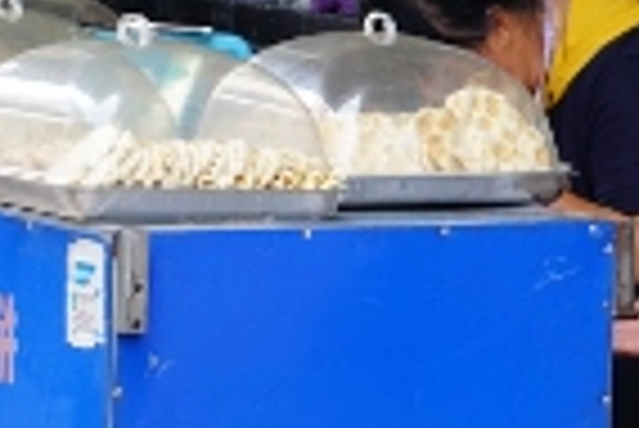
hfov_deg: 6.1
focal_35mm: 338
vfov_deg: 4.1
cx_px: 752
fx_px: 6006
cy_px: 228
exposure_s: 1/125
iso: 320
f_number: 5.6
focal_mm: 80
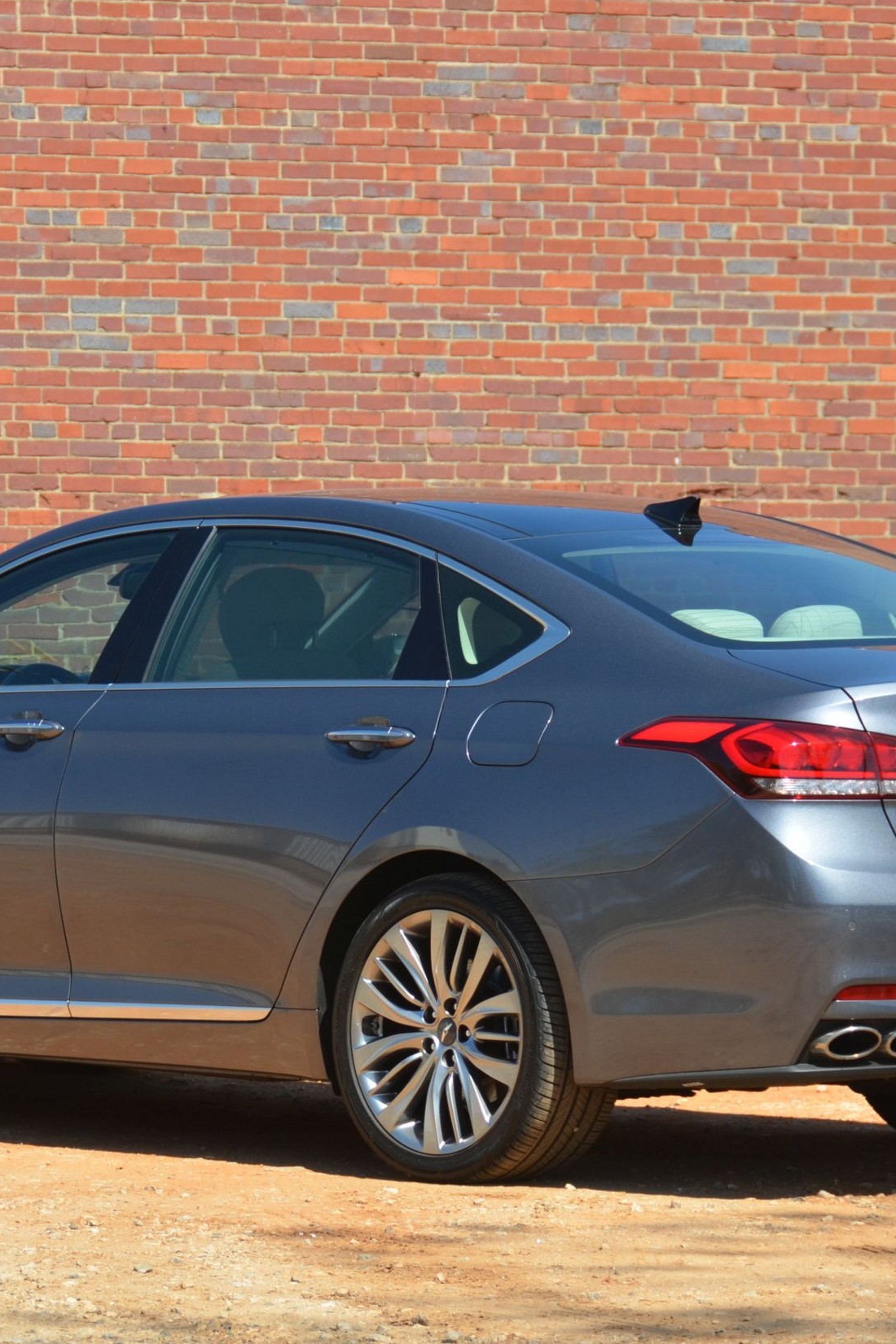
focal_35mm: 186
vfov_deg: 11.1
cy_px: 674
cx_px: 370
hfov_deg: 7.4
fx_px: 6943
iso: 400
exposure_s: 1/1250
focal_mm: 82
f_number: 5.6
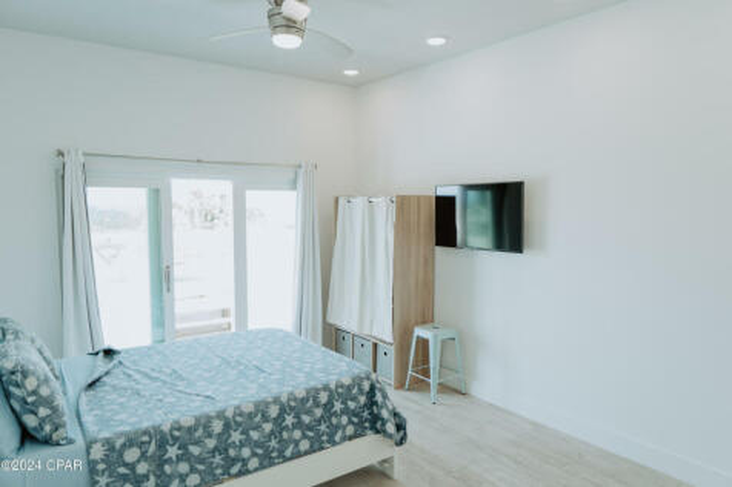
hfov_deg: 73.8
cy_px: 244
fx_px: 488
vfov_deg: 53.1
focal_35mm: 24
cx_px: 366
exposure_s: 1/400
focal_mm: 16
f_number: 1.6
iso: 320
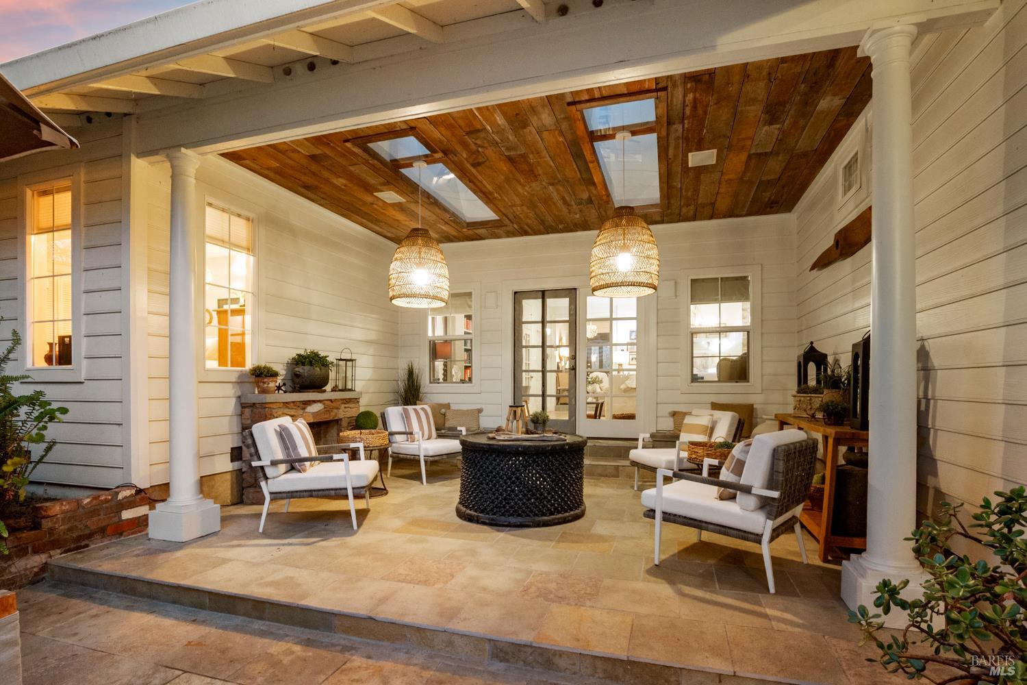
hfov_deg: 93.3
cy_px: 342
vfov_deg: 70.4
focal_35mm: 17
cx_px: 514
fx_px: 485
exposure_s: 1/2.5
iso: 1000
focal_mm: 11.5
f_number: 8
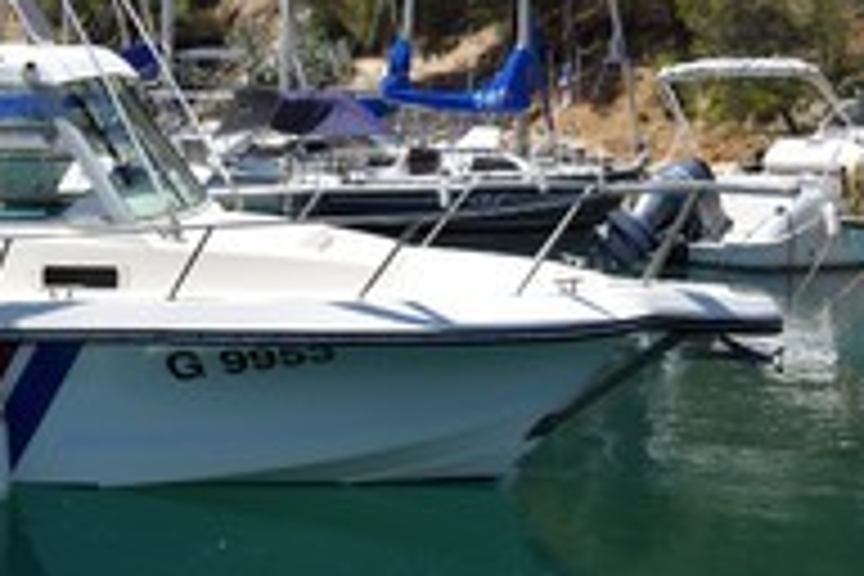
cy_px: 135
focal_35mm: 59
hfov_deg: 32.1
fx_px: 1416
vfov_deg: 22.7
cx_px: 72
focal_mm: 27
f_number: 14
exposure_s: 1/250
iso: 200
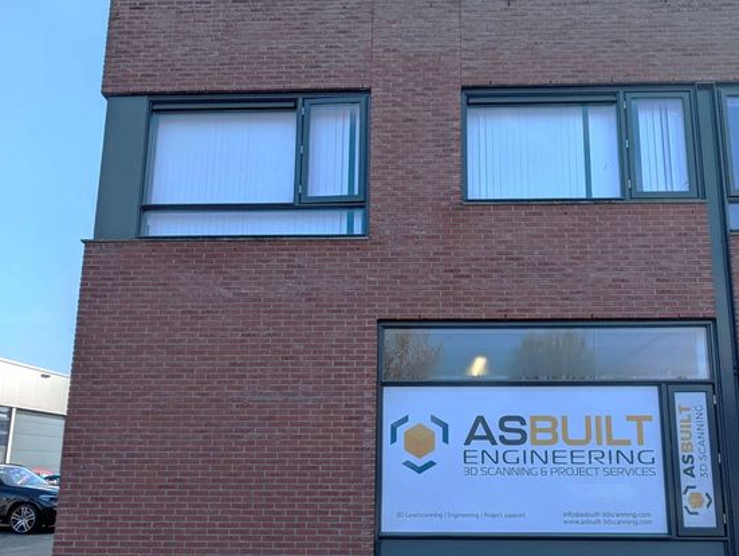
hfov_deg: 66.9
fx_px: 555
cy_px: 385
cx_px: 422
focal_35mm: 26
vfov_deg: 51.8
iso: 46
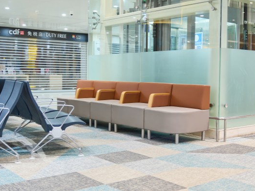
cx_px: 135
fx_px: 339
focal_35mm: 46
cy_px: 96
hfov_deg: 41.2
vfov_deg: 31.5
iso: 500
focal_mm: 28
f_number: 2.8
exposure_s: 1/40
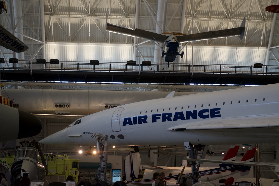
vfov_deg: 20.9
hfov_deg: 31.0
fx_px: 504
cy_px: 93
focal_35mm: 65
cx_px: 140
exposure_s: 1/160
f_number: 5.6
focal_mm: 65
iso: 2000
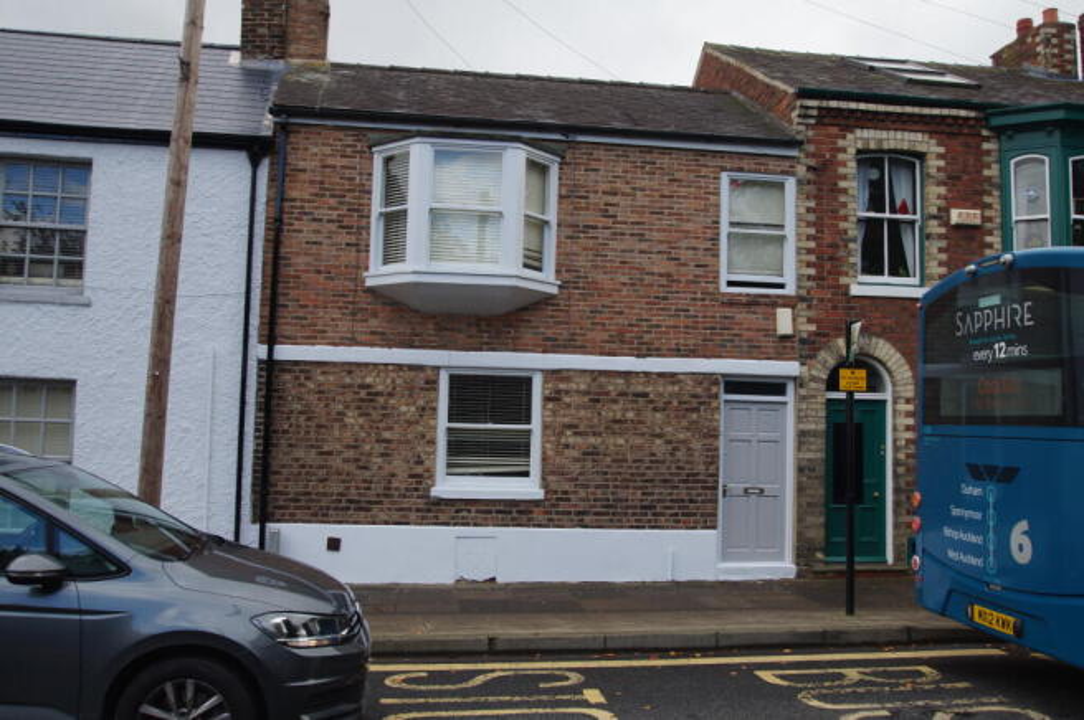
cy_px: 360
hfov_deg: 57.3
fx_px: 993
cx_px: 542
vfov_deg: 39.9
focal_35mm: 33
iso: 100
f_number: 8
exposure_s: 1/80
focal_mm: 22
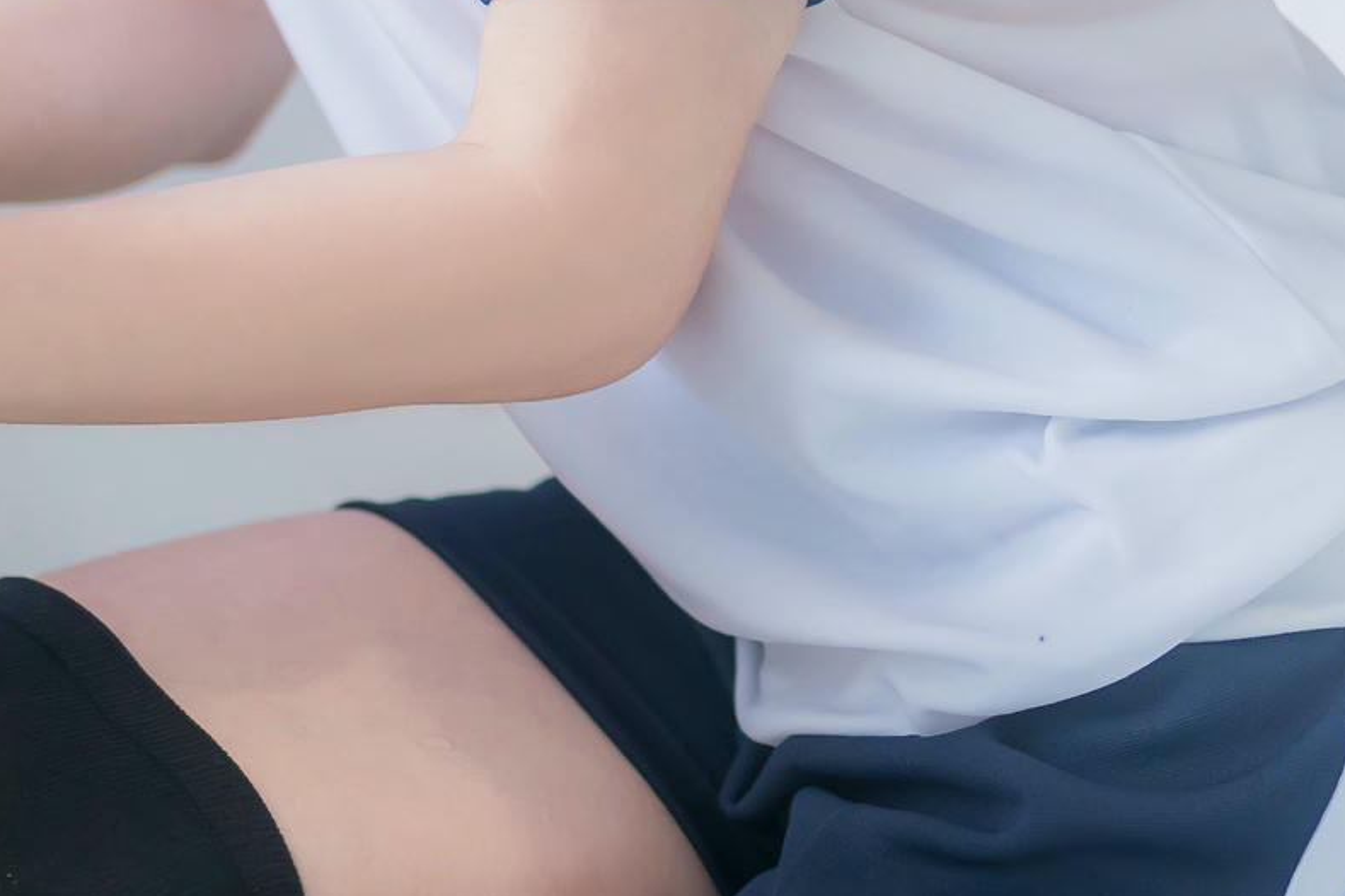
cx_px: 968
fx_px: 4969
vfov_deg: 10.3
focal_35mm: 133
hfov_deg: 15.4
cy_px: 402
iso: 800
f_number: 1.8
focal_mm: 35
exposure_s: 1/125
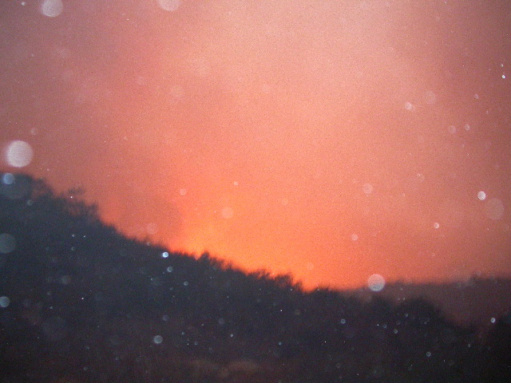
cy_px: 192
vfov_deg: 37.7
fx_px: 561
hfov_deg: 49.0
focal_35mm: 38
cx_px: 256
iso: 400
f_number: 2.6
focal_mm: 7.85
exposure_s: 1/1.3
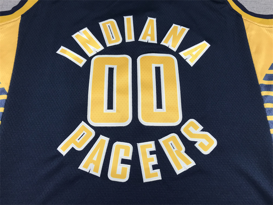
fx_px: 221
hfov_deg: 63.4
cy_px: 102
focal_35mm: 28
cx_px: 136
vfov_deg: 49.7
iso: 32
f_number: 1.8
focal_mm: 3.99
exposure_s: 1/100
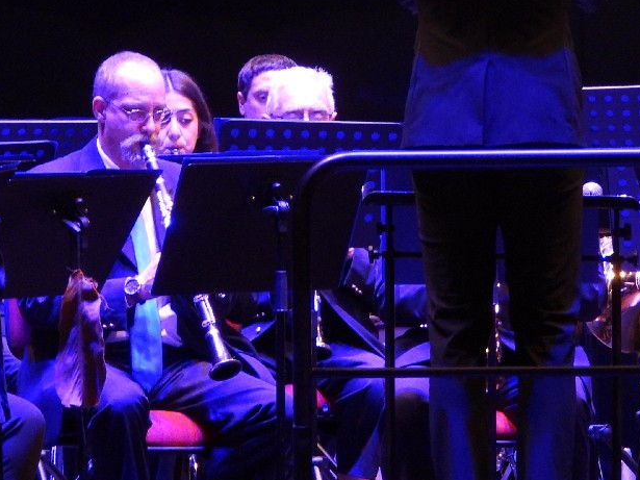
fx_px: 7117
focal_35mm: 385
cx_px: 463
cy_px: 46
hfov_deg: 5.1
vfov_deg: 3.9
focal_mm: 33.2
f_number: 4.5
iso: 560
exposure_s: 1/15
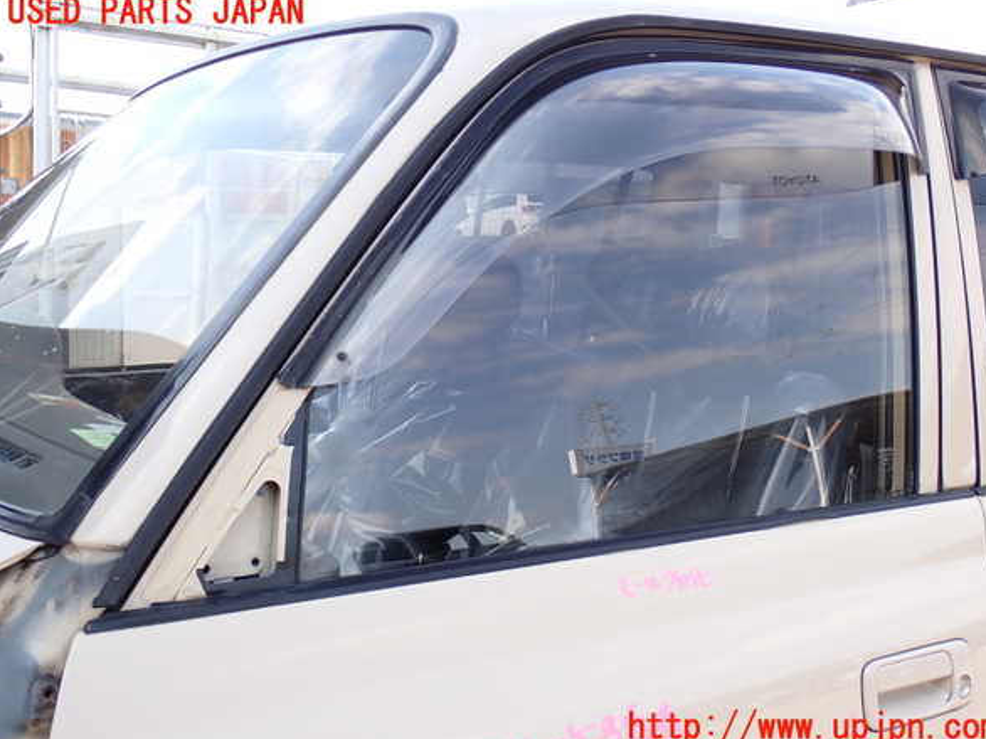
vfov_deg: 34.3
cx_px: 503
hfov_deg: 44.8
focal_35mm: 42
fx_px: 1196
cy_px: 370
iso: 100
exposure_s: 1/200
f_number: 4
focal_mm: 7.31
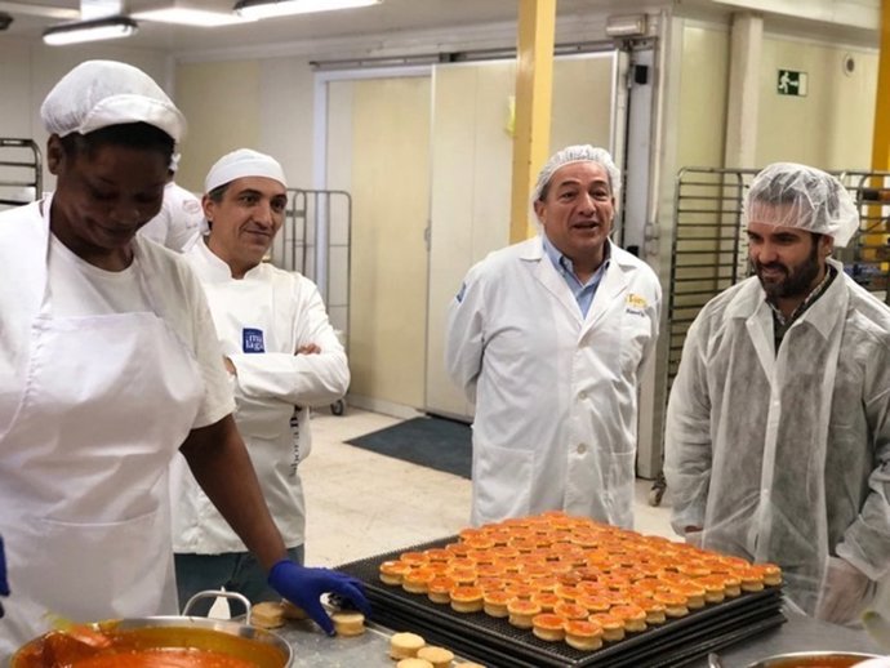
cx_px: 445
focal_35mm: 52
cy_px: 334
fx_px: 1337
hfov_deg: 36.8
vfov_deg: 28.0
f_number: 2.4
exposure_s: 1/50
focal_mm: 6
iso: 100
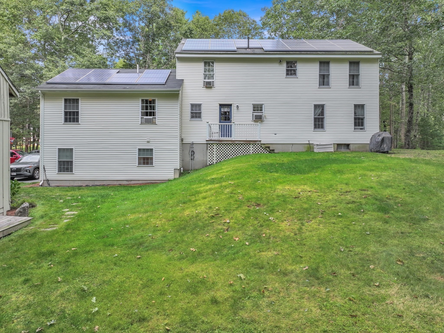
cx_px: 222
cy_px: 166
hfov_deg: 71.6
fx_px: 308
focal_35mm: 24
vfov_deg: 56.8
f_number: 2.8
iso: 170
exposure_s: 1/40
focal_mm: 12.29
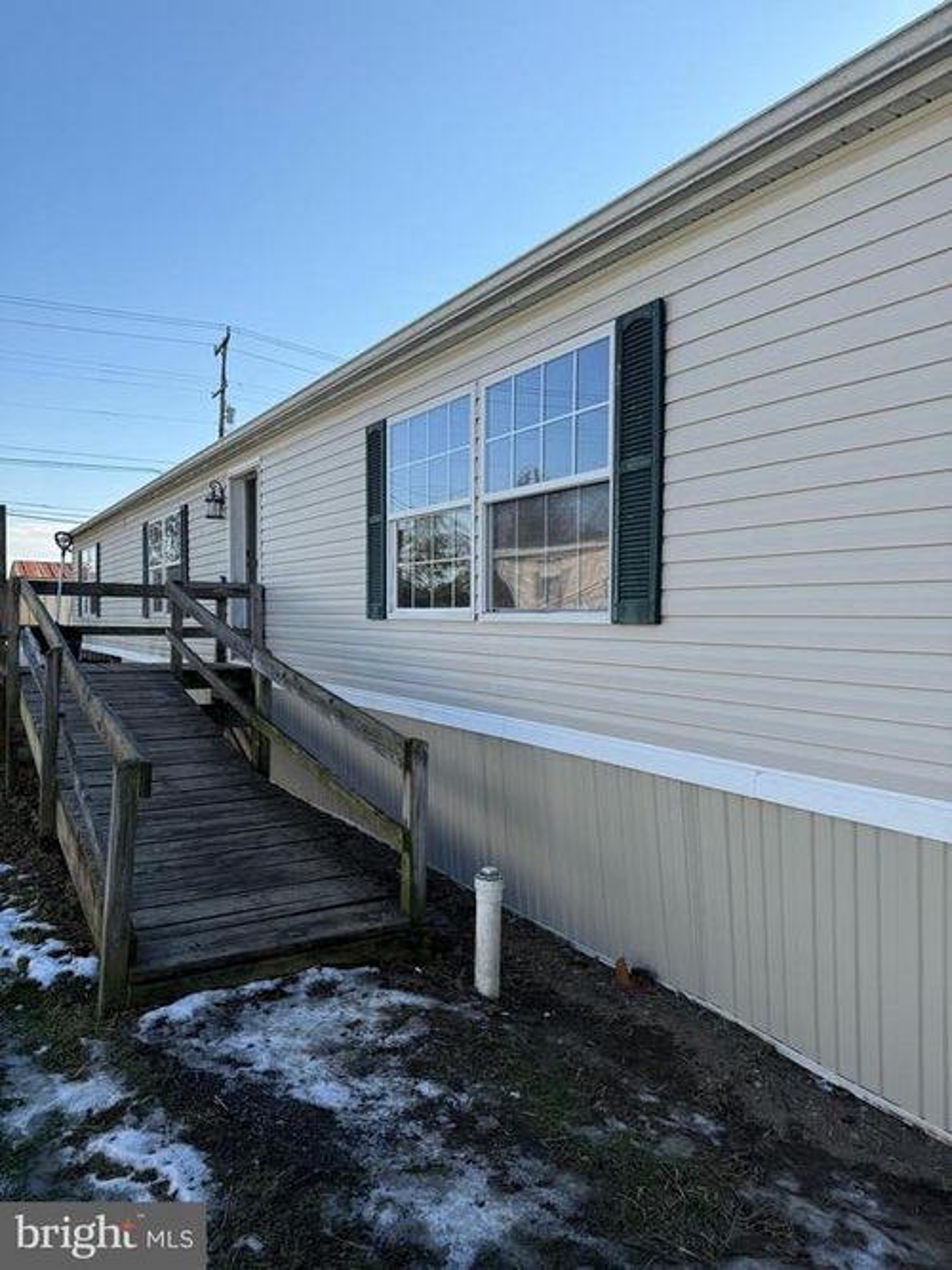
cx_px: 476
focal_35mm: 24
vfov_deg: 71.6
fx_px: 880
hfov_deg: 56.8
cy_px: 635
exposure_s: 1/3333
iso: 80
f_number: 1.78
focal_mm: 6.76
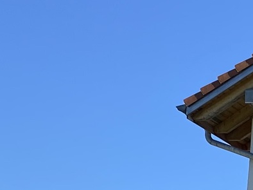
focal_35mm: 169
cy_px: 303
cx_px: 518
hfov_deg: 10.6
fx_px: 1234
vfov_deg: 8.5
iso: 32
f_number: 1.8
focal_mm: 4.25
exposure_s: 1/1701
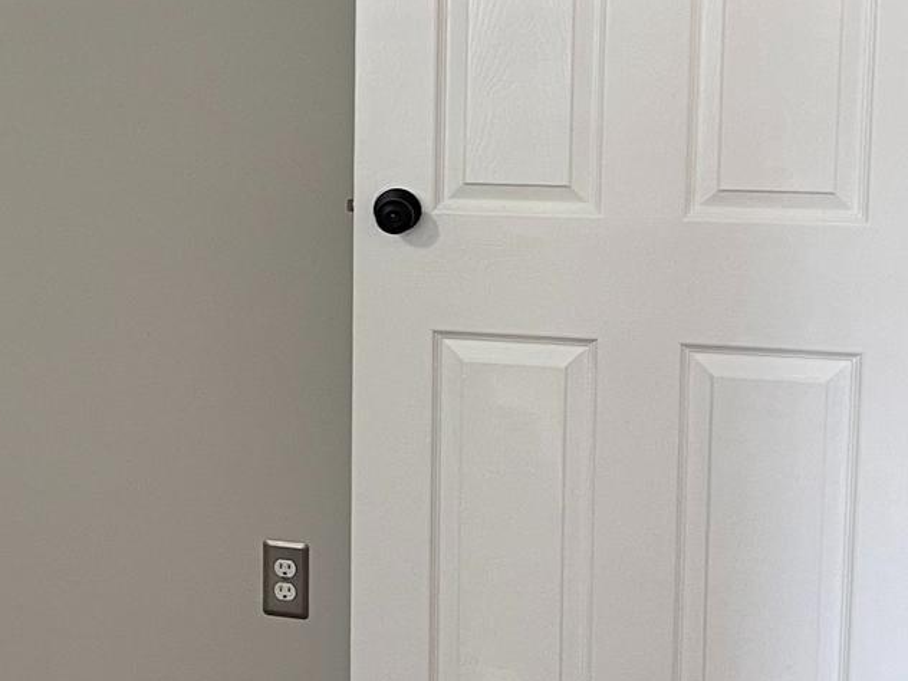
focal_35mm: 81
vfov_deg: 18.1
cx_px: -437
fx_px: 2125
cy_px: 180
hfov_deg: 20.7
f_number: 1.6
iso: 125
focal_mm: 5.1
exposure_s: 1/60
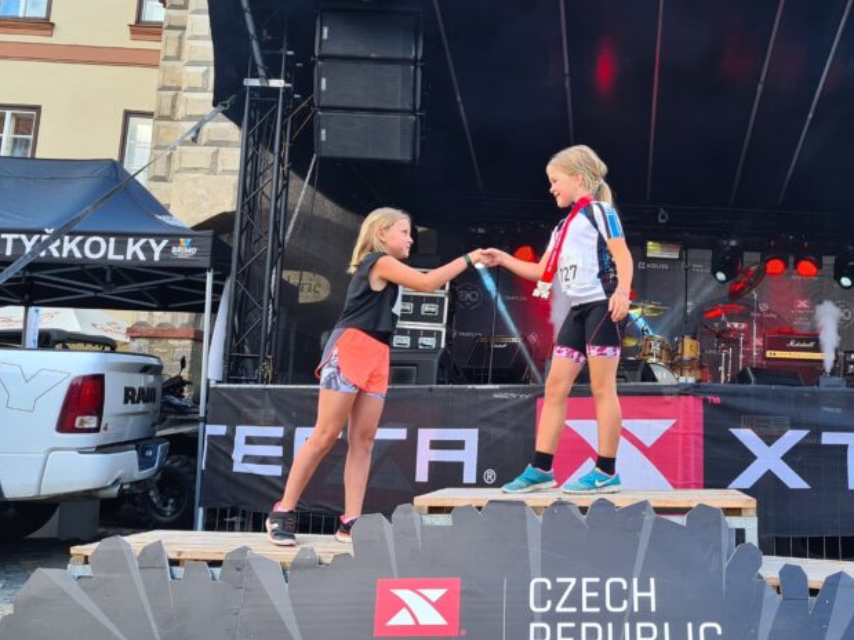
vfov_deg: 33.6
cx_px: 566
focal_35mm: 43
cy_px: 310
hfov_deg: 43.3
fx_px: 1061
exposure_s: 1/166
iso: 50
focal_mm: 5.4
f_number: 1.8
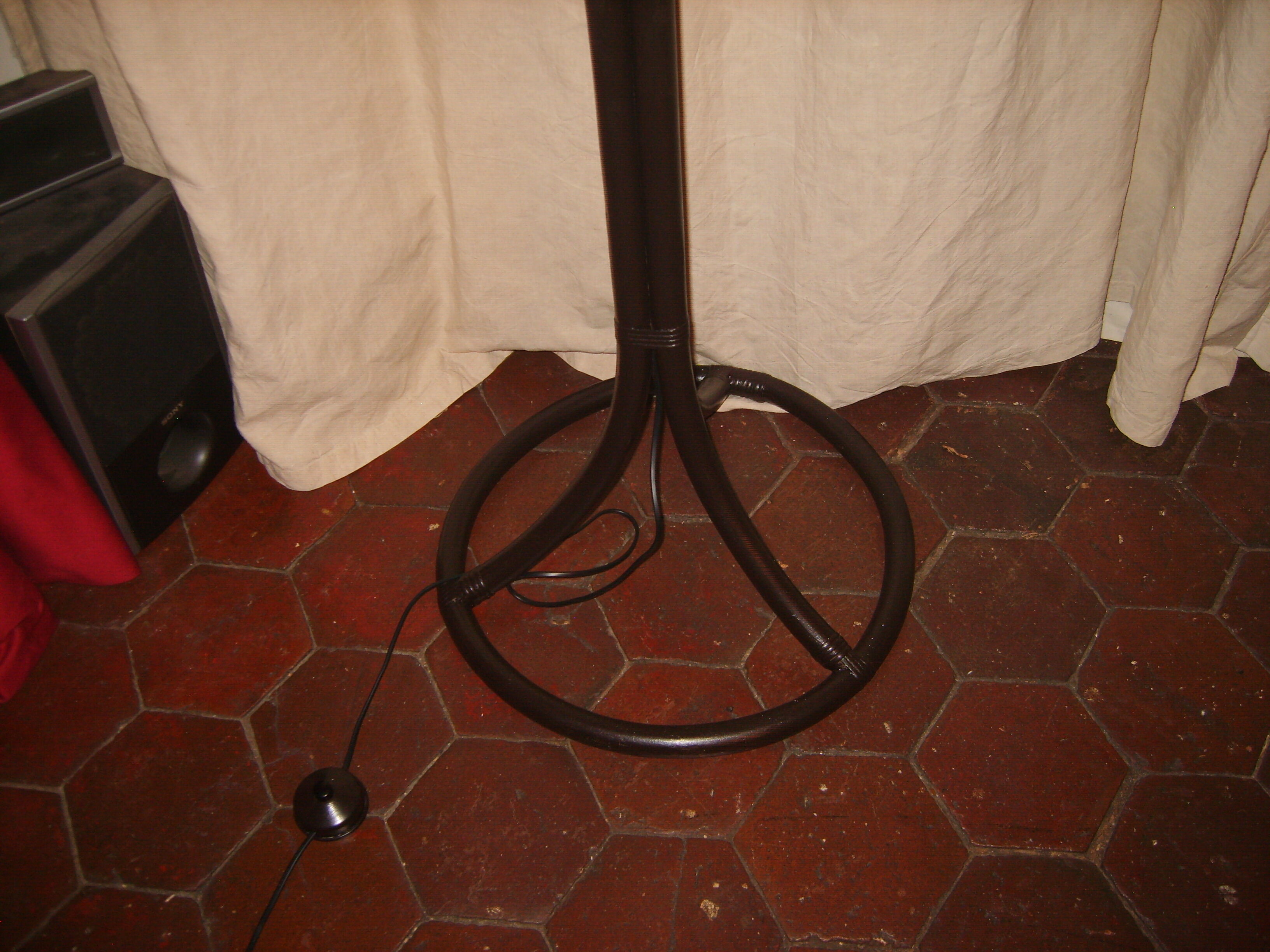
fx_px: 1284
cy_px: 476
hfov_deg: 52.6
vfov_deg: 40.7
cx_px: 635
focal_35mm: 35
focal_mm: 7.4
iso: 100
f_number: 2.8
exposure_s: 1/30
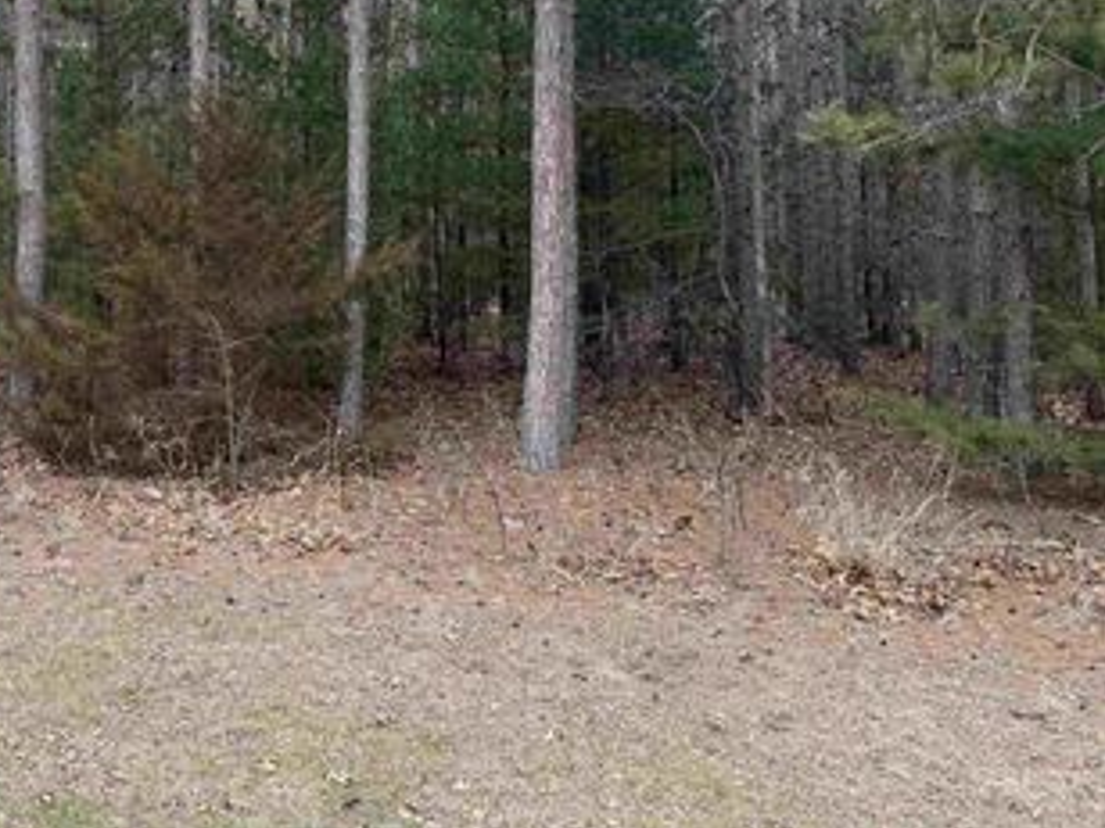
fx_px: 1245
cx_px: 212
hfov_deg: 45.3
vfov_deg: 35.7
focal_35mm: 39
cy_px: 170
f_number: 1.78
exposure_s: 1/488
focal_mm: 6.76
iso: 100
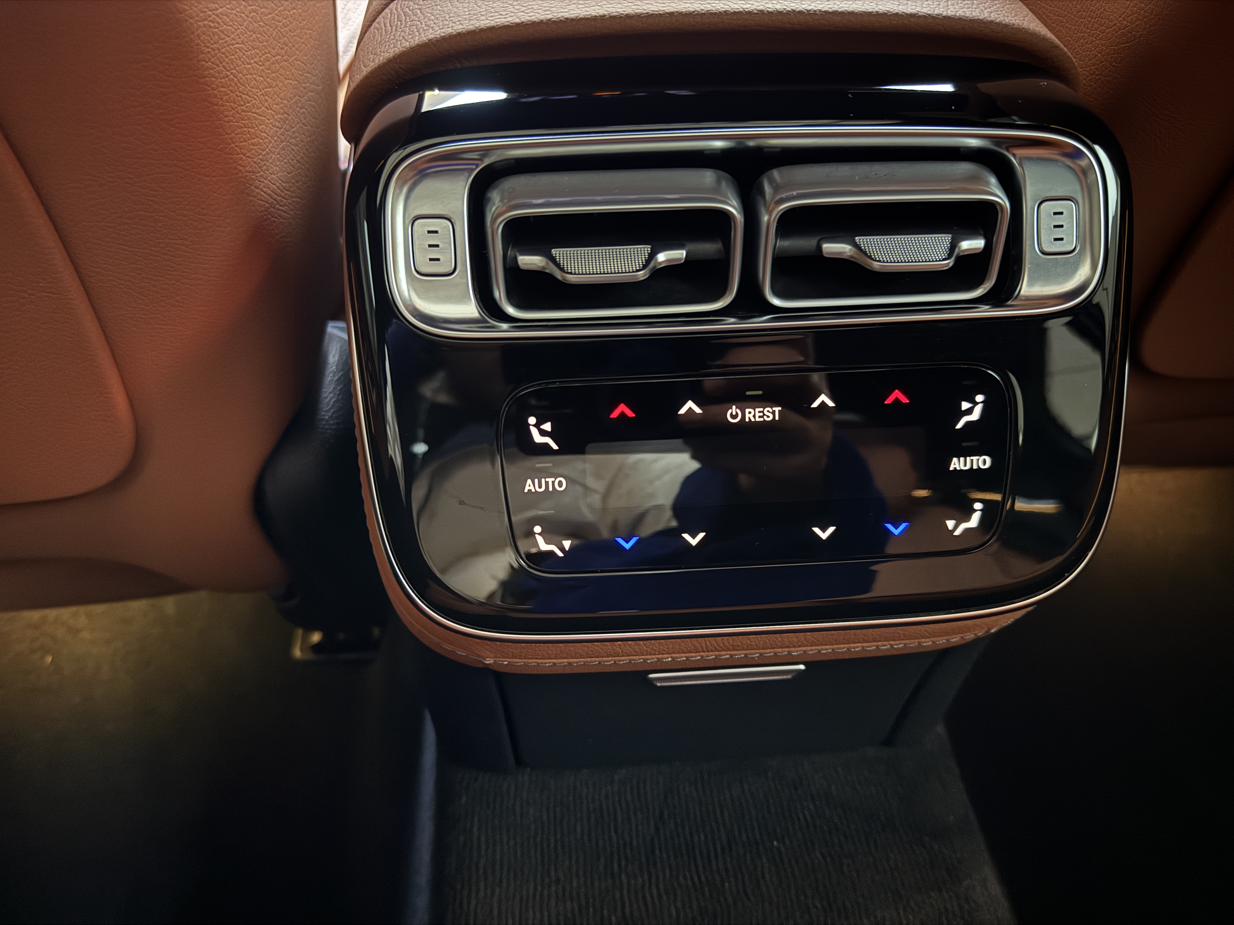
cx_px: 617
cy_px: 462
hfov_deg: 71.6
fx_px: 856
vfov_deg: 56.8
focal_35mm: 24
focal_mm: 6.76
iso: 2500
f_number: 1.78
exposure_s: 1/9
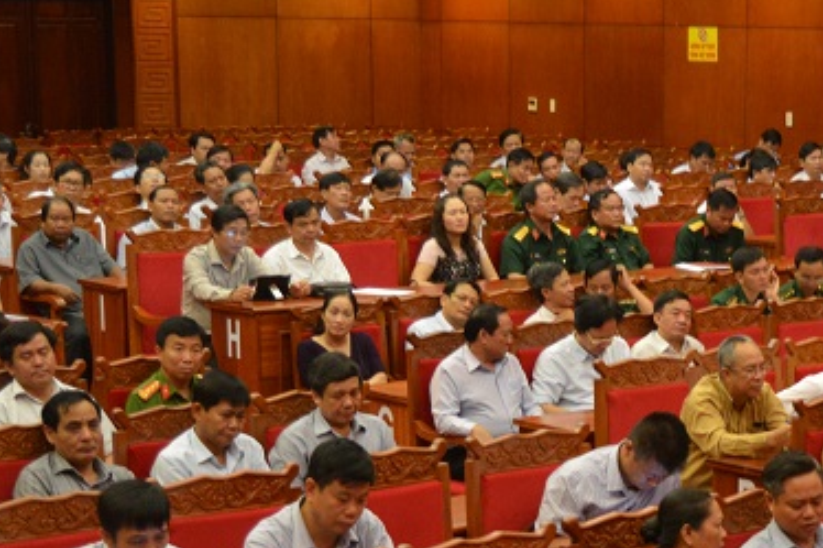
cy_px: 465
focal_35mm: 109
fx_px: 2491
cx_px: 847
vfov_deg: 12.5
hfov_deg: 18.2
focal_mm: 34
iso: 1600
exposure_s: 1/25
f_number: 4.5
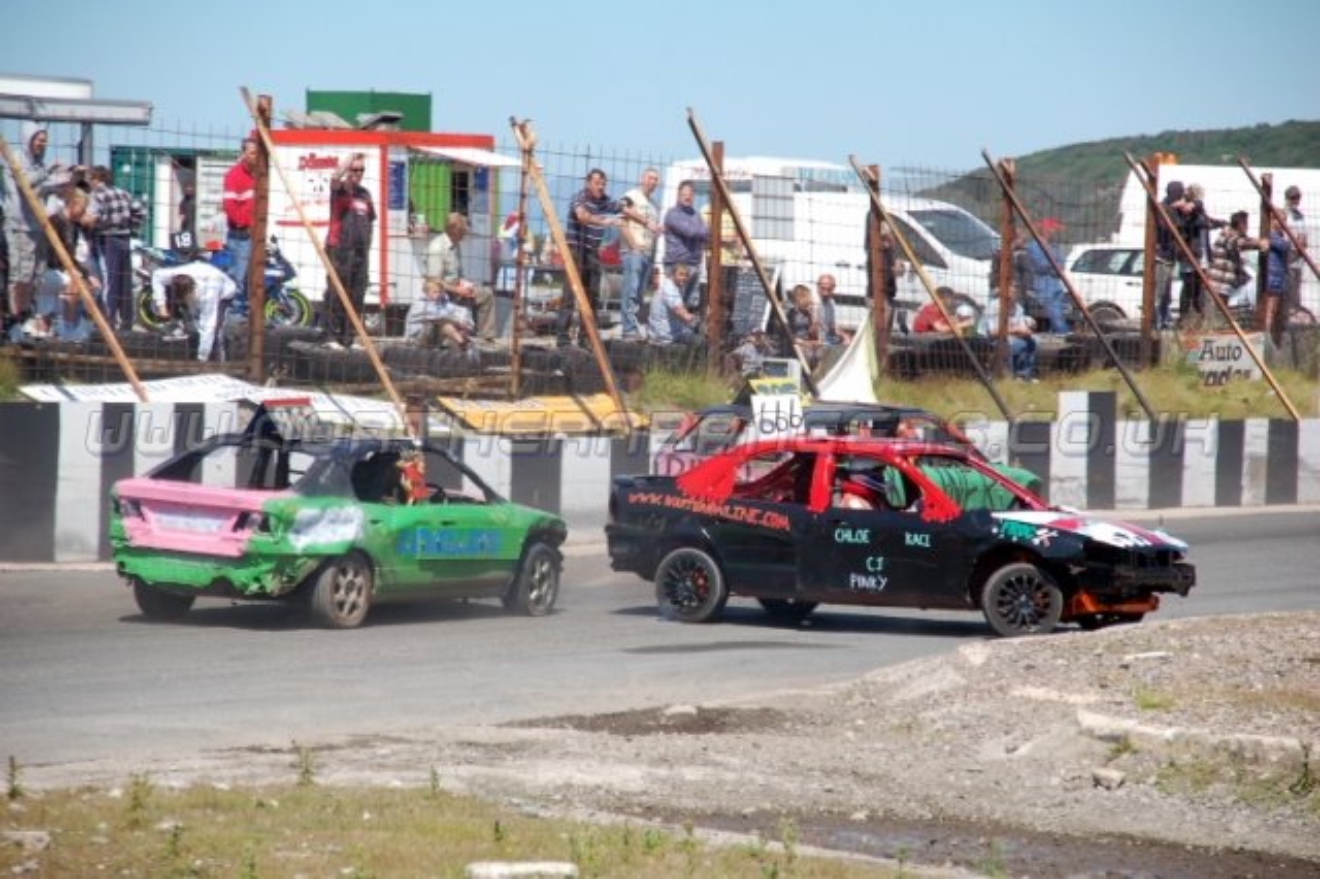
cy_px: 440
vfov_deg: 7.9
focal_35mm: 174
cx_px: 660
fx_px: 6376
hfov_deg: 11.8
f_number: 6
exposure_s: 1/1000
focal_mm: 116
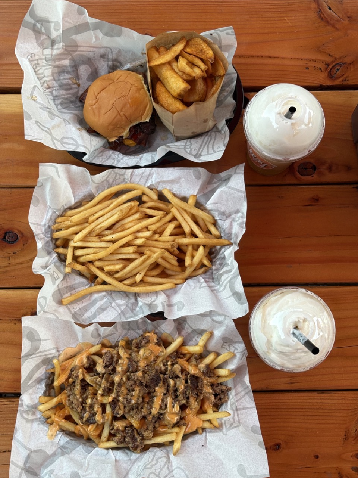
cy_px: 239
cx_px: 179
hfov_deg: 28.0
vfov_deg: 36.8
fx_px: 717
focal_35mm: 52
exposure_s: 1/60
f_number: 1.6
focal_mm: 5.96
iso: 64
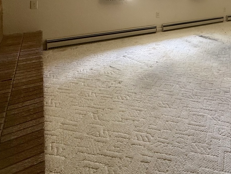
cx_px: 206
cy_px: -9
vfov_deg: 38.9
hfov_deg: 51.8
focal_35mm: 31
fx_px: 207
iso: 250
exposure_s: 1/120
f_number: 2.2
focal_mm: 2.22
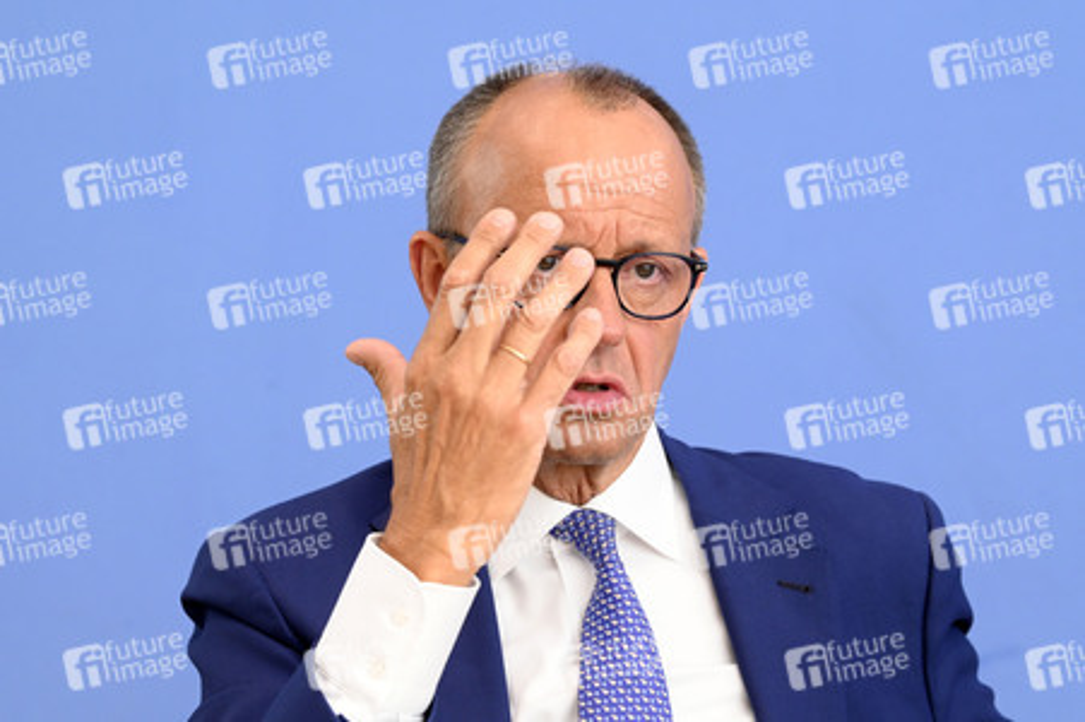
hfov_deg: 14.7
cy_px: 361
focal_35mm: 140
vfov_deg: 9.8
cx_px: 542
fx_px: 4216
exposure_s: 1/500
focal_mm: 140
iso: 3200
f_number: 7.1
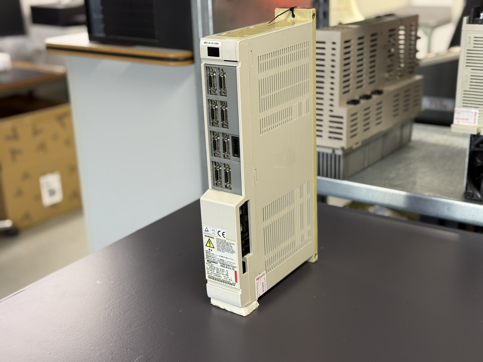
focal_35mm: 48
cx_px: 242
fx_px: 670
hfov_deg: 39.7
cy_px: 181
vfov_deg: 30.3
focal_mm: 6.76
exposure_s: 1/50
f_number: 1.78
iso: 125
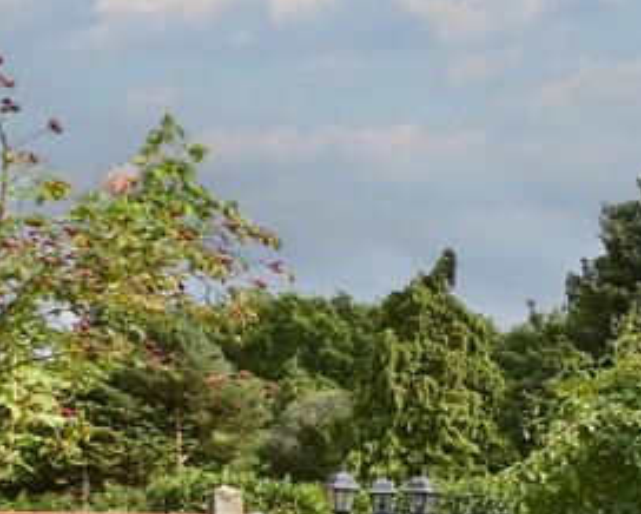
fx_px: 1006
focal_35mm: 53
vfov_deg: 26.8
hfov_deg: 23.7
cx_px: 1070
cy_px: 534
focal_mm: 10
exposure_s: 1/800
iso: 640
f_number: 8
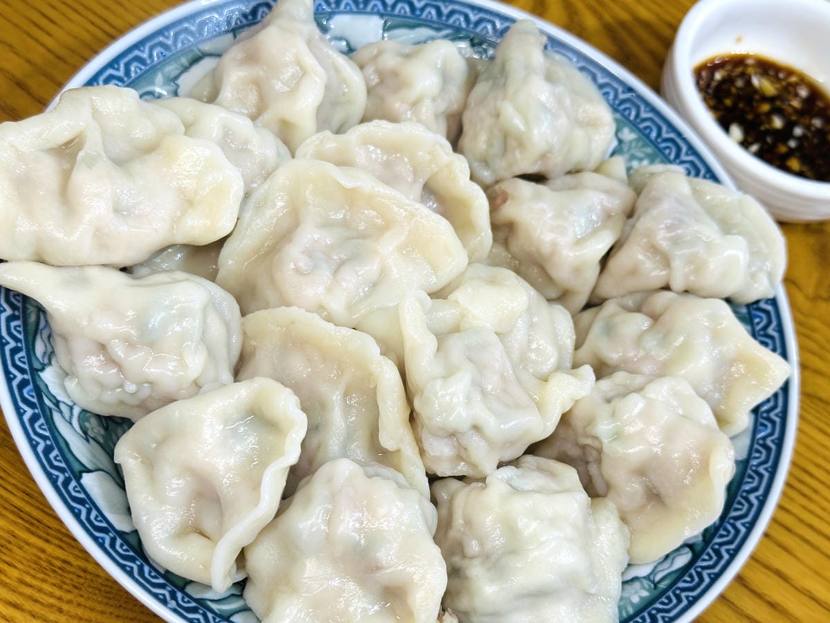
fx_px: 1151
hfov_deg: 39.7
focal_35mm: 48
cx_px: 415
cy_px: 312
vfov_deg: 30.3
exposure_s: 1/60
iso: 100
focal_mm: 6.86
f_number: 1.78
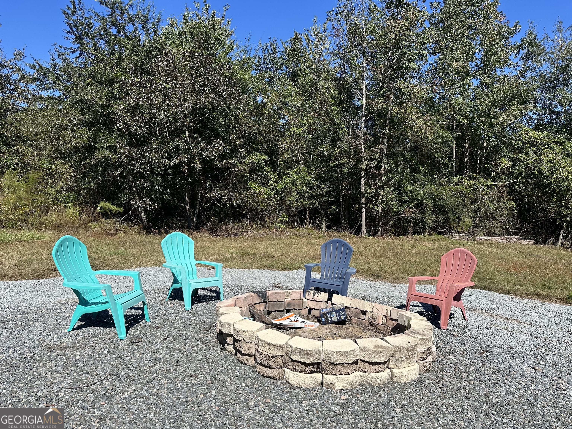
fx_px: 397
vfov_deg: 56.8
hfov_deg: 71.6
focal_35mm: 24
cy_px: 214
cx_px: 286
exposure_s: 1/4348
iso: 80
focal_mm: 6.86
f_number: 1.78
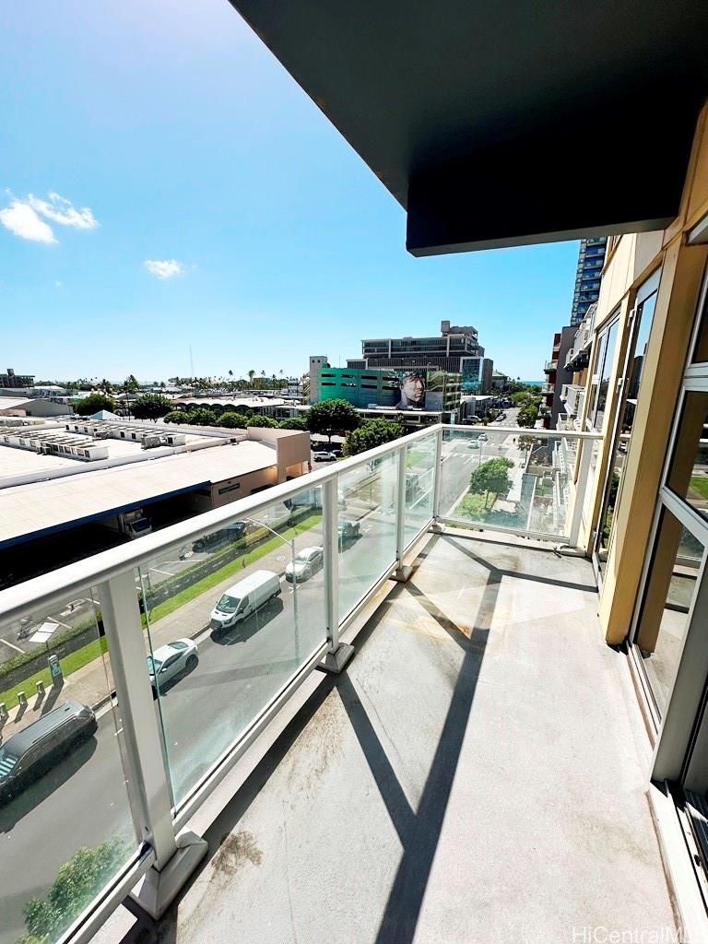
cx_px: 354
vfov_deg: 102.1
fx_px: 382
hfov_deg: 85.7
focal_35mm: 14
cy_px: 472
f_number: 2.2
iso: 50
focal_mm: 2.22
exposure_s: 1/3300
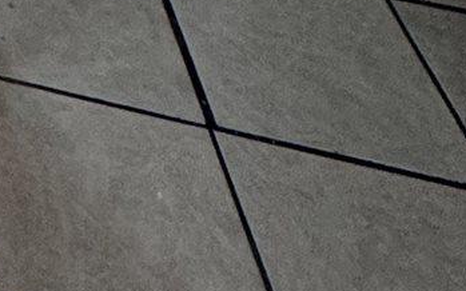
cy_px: -810
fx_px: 1244
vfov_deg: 8.4
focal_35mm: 98
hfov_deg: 14.9
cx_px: -596
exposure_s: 1/60
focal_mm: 2.22
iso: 200
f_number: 2.2
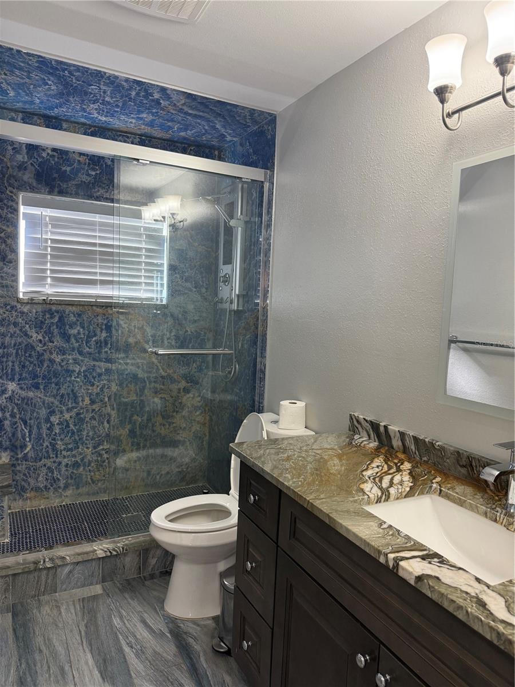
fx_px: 476
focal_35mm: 24
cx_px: 258
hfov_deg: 56.8
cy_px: 344
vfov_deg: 71.6
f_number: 1.78
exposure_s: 1/120
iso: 200
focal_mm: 6.76
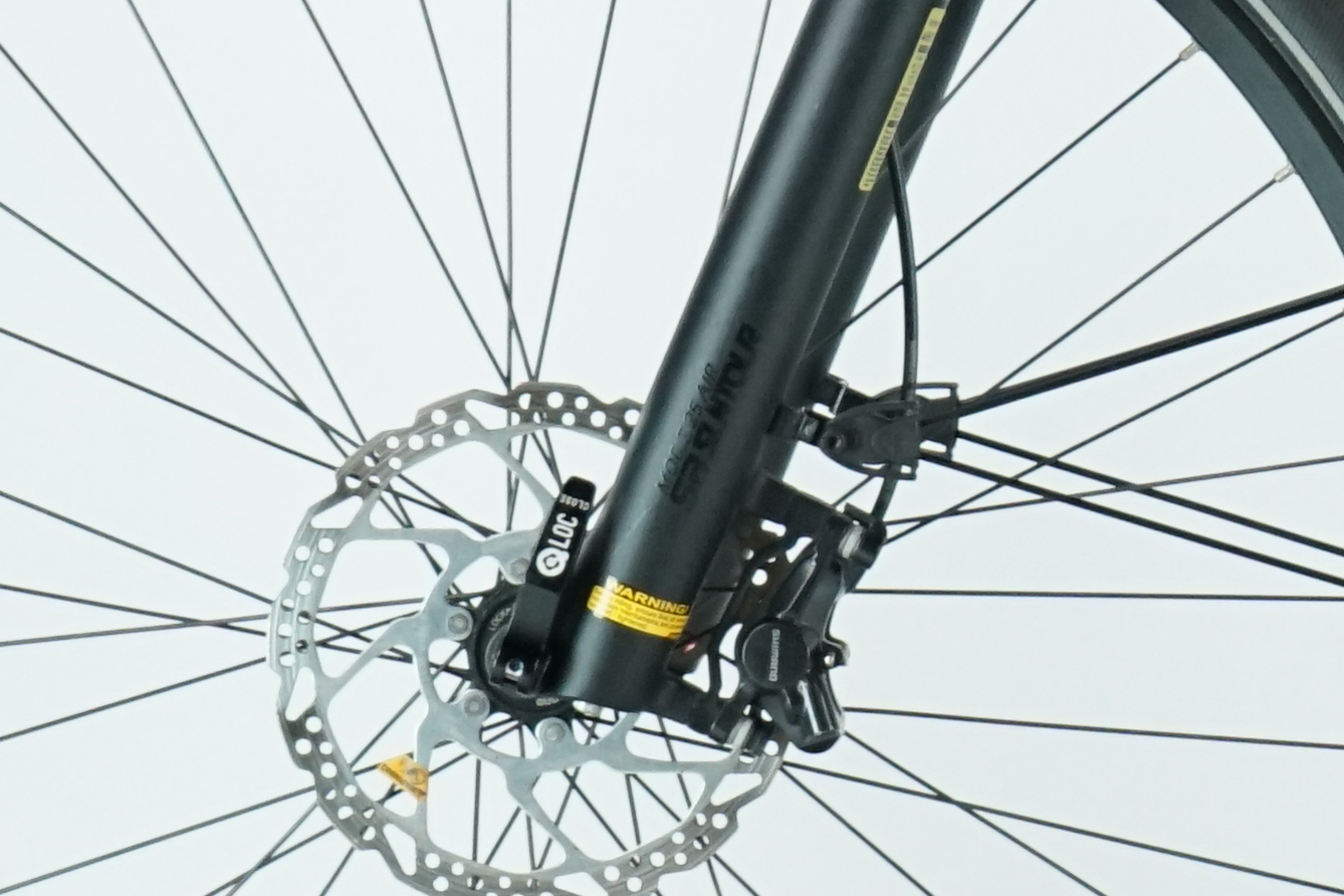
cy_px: -115
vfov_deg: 4.4
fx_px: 11722
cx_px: 2375
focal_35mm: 314
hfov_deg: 6.4
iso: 2000
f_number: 5.6
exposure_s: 1/200
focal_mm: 70
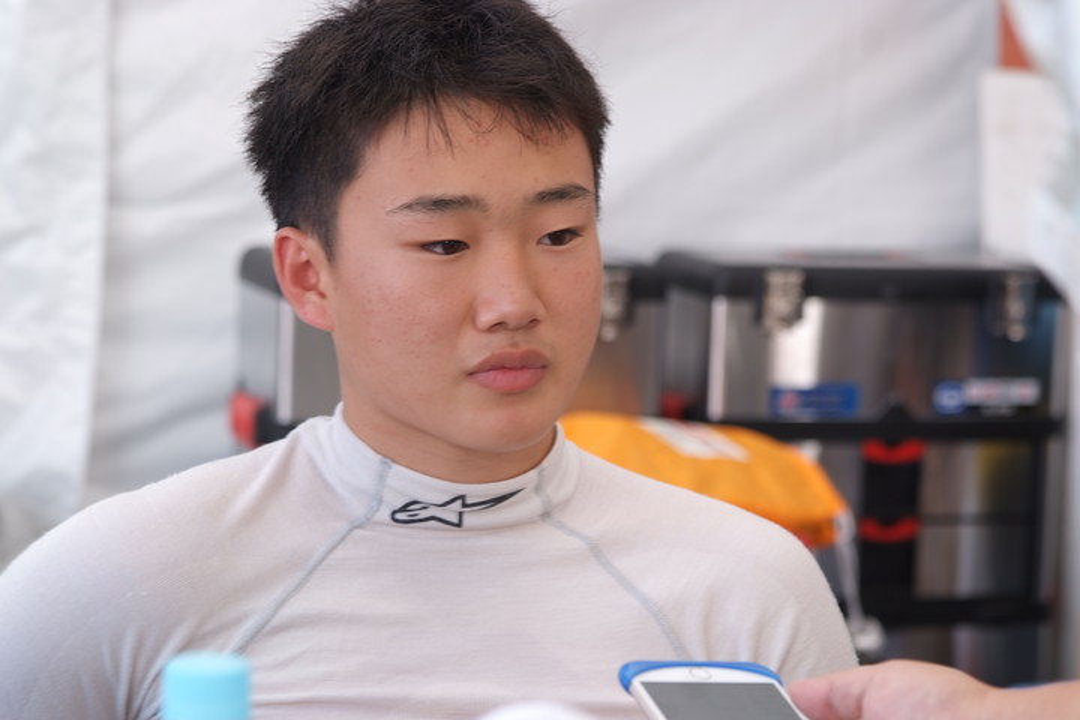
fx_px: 3060
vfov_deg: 13.4
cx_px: 540
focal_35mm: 102
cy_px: 360
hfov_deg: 20.0
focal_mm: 68
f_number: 4
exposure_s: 1/60
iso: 125
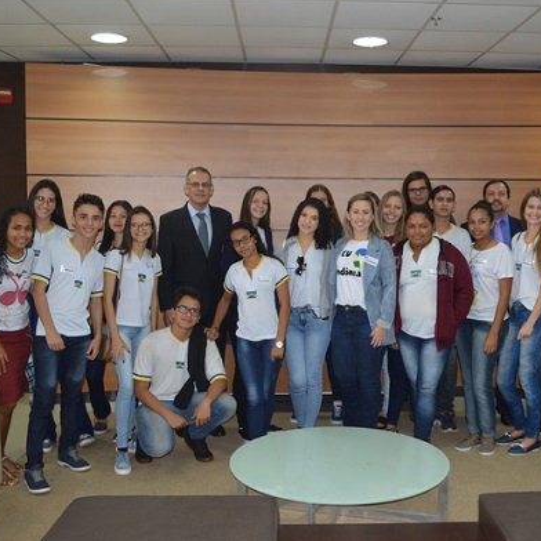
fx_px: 690
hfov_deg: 42.6
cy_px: 270
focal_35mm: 39
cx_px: 330
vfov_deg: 42.8
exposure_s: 1/60
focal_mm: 20
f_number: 3.8
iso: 800
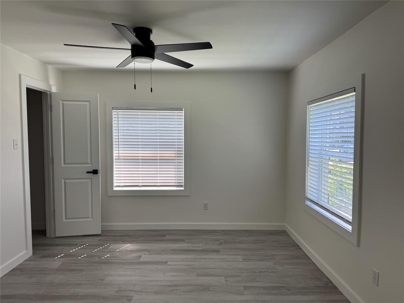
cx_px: 202
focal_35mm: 24
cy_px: 152
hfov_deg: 71.6
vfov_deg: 56.8
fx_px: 280
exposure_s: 1/122
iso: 64
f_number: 1.78
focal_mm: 6.76
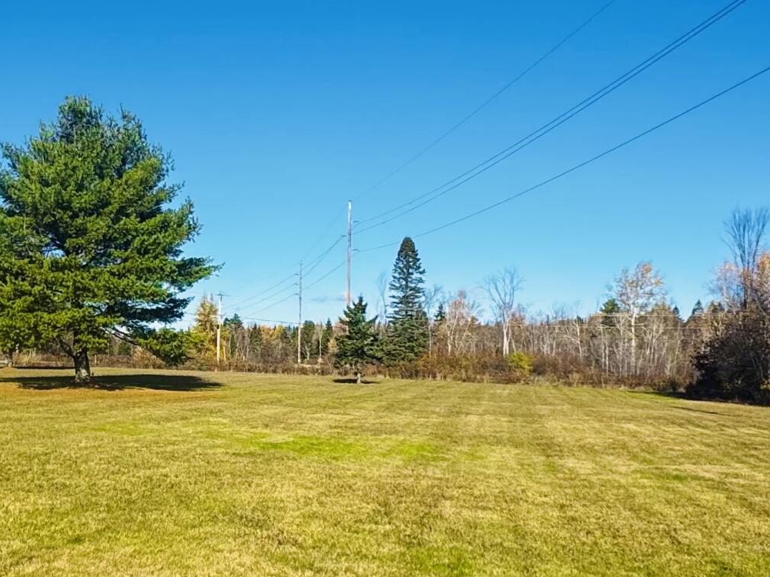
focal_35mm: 42
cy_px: 423
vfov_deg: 33.7
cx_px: 228
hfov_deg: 43.8
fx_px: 934
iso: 40
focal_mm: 2.22
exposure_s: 1/2146
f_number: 2.2
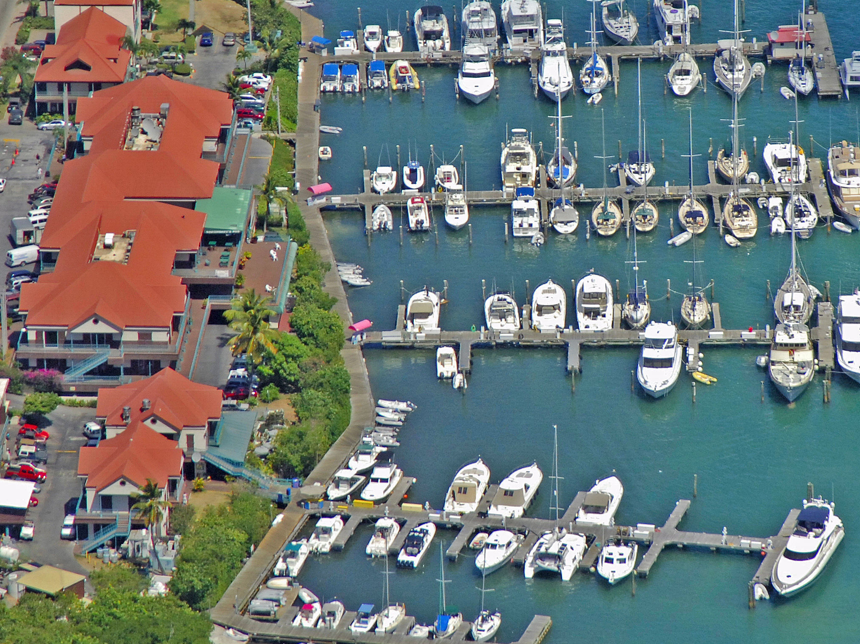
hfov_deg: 5.9
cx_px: 608
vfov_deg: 4.5
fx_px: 8272
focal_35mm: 333
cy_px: 210
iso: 400
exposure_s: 1/1250
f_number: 8
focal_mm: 110
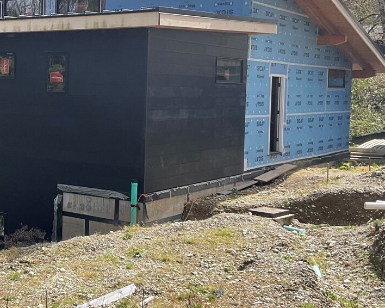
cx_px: 46
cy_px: 120
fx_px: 729
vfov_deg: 23.8
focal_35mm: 64
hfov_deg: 28.6
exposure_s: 1/599
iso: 16
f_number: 1.8
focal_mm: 3
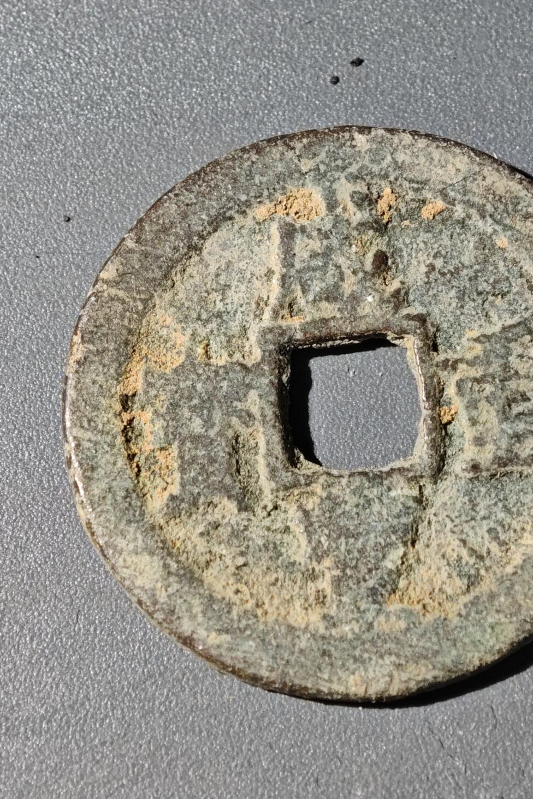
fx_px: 2754
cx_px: 344
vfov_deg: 16.5
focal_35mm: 124
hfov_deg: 11.0
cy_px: 377
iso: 200
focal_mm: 9
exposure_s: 1/100
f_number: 2
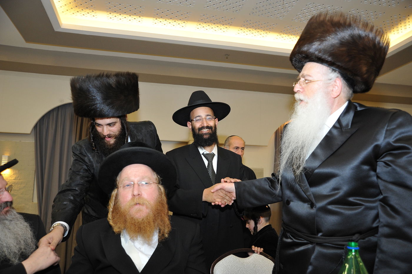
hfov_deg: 58.8
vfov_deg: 41.0
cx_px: 206
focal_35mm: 32
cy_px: 137
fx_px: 366
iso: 1600
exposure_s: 1/125
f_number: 4
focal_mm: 32
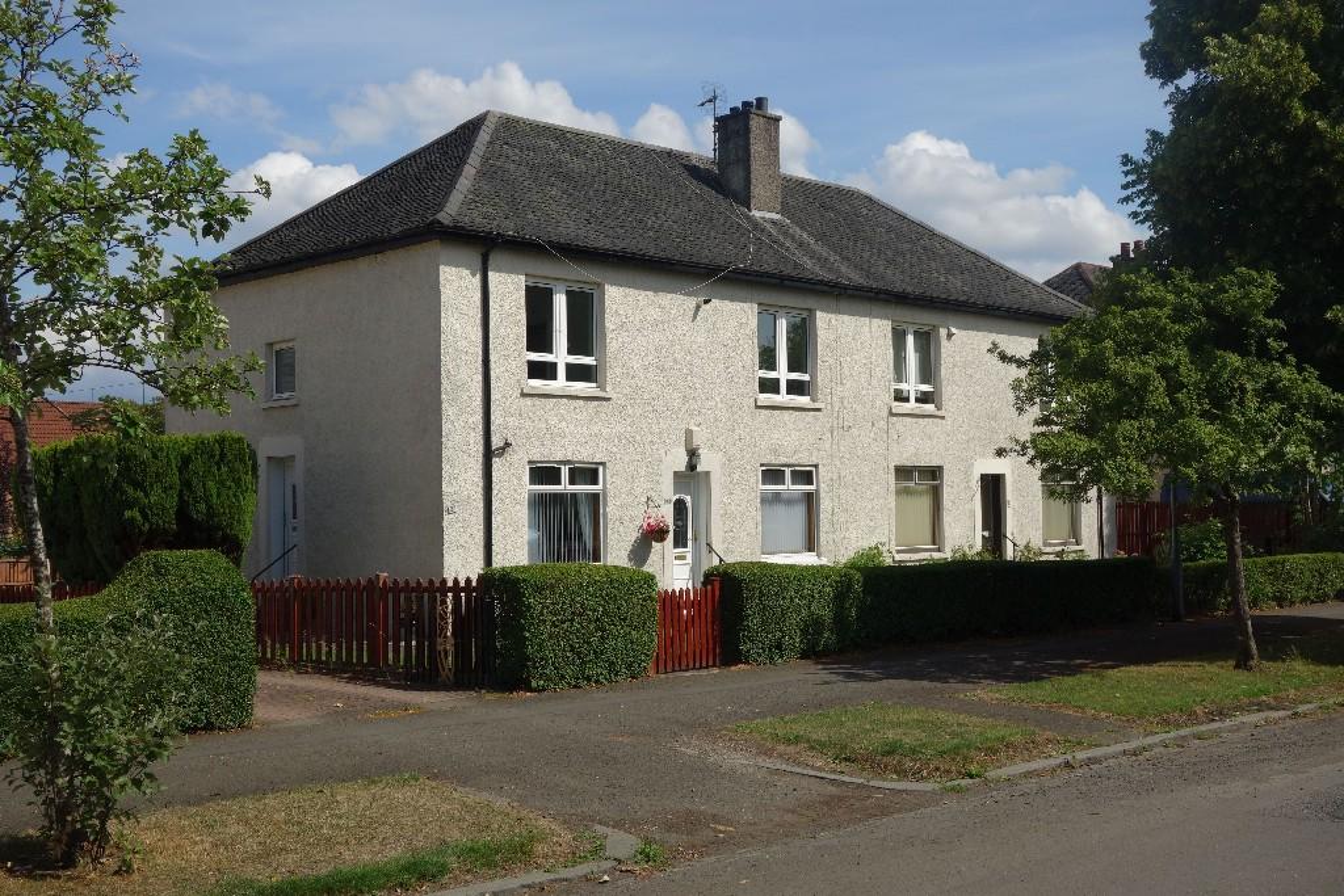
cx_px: 672
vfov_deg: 32.6
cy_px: 448
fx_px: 1531
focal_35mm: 41
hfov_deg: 47.4
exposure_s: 1/800
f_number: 5.6
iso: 125
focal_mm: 15.1
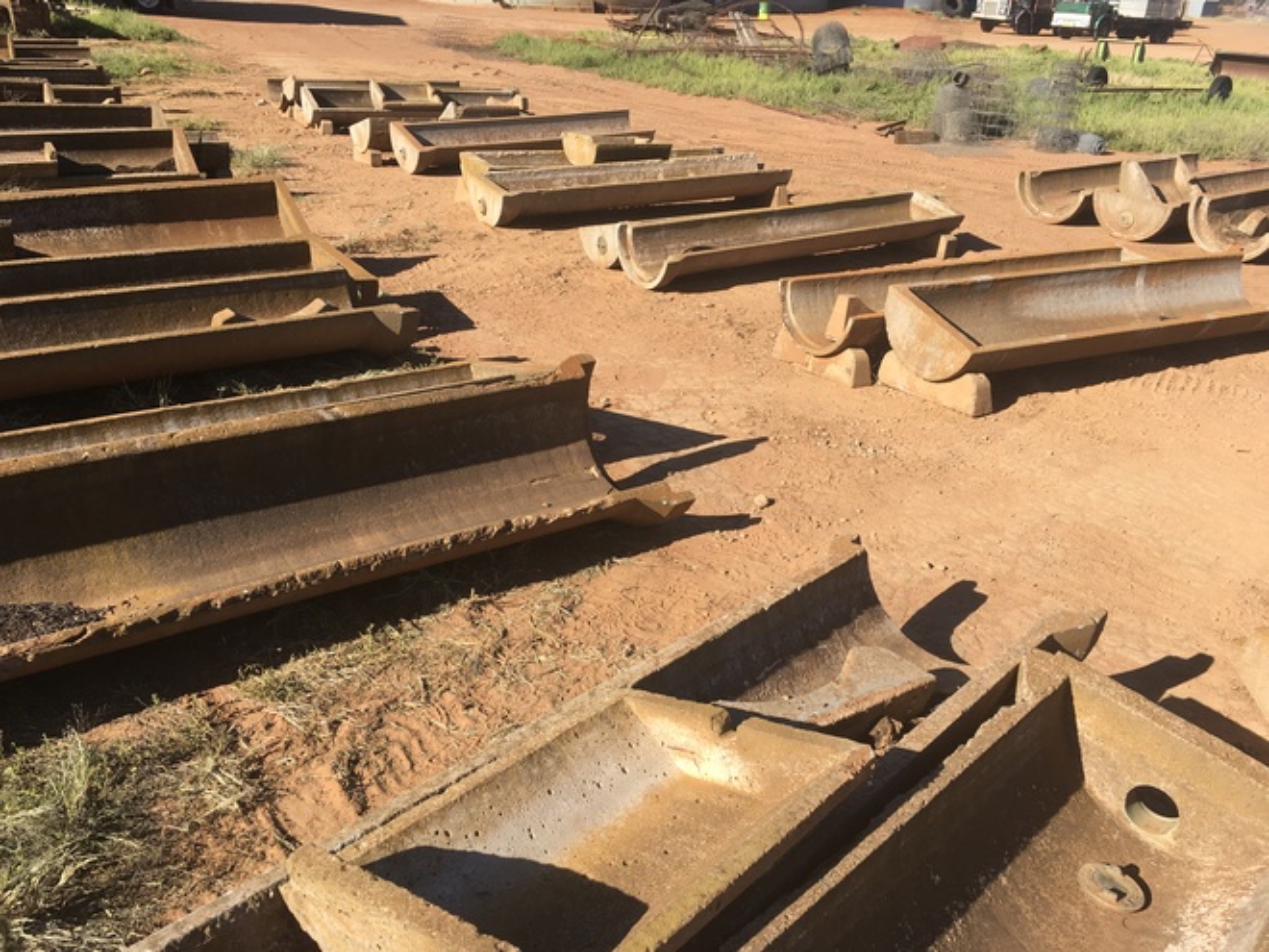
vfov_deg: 48.2
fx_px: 1063
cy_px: 476
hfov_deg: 61.7
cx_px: 634
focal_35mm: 29
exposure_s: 1/974
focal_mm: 4.15
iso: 25
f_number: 2.2
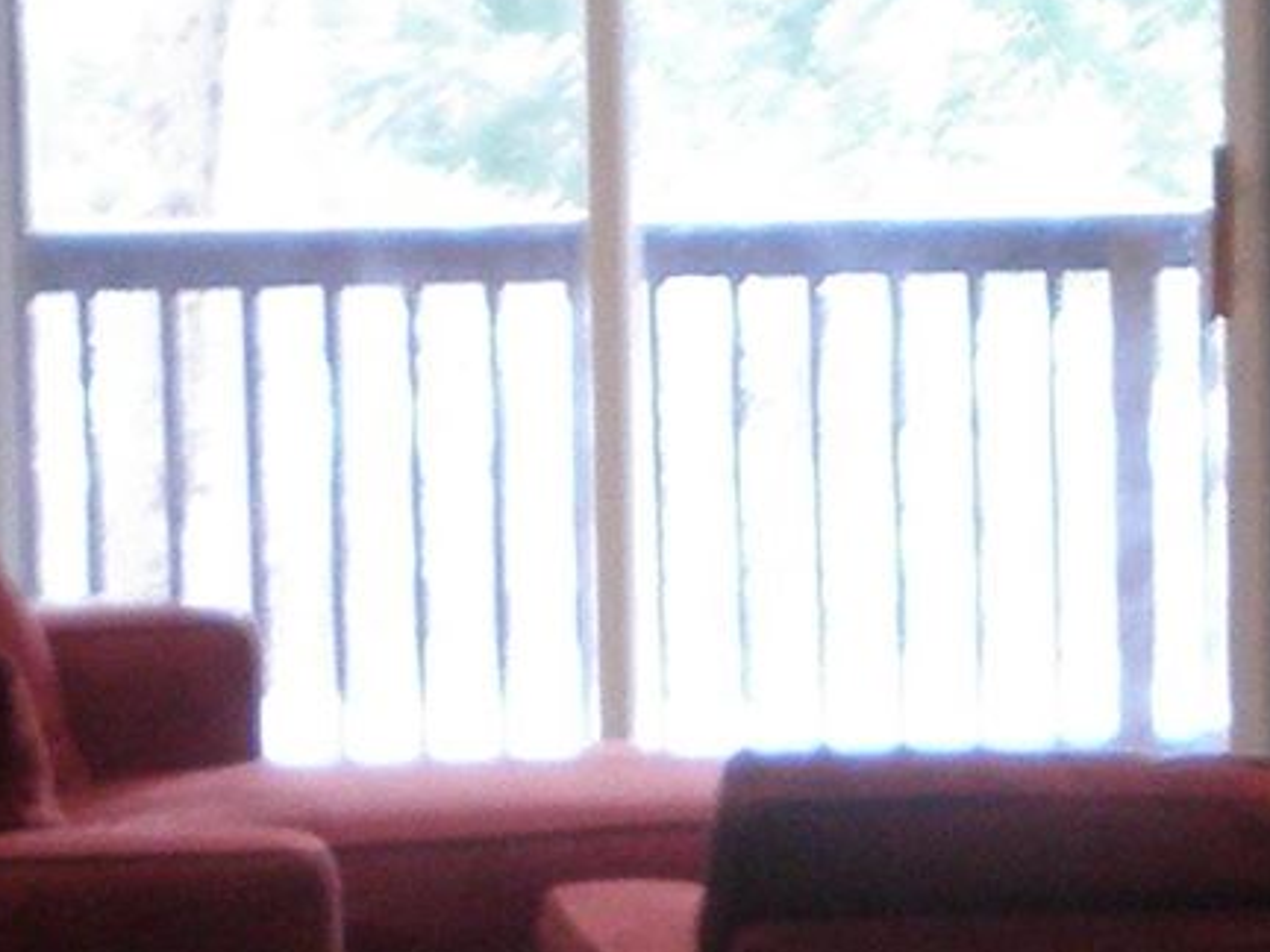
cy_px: 1067
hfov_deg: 9.5
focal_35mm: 206
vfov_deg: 7.2
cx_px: 1470
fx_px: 7558
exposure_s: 1/10
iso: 125
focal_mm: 5.16
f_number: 2.9
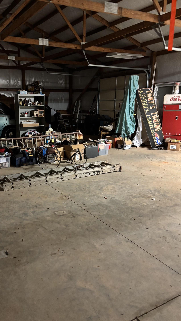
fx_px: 247
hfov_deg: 39.7
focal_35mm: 29
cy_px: 158
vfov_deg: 66.1
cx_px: 59
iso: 640
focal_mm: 5.96
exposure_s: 1/30
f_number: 1.6
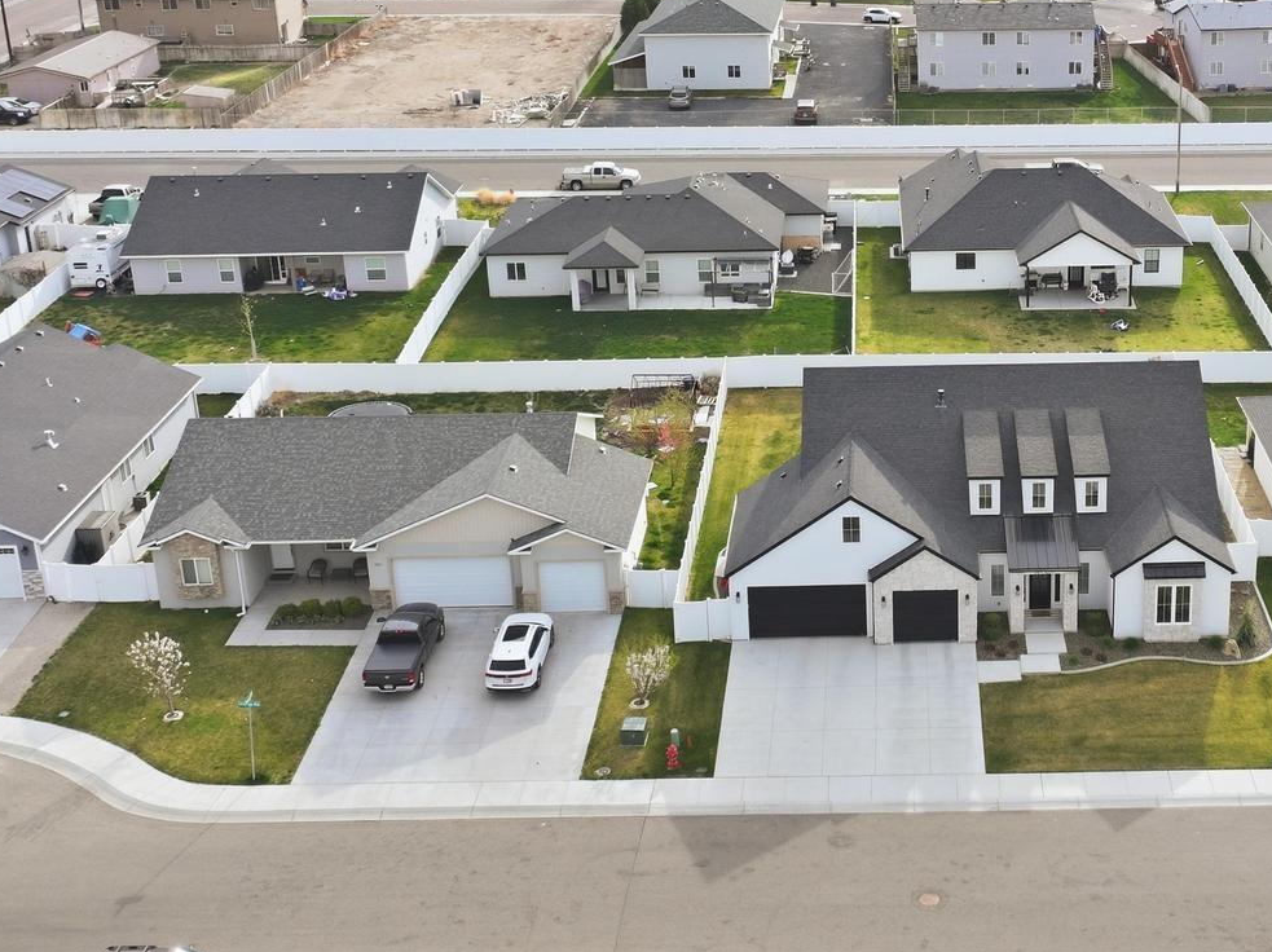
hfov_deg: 37.3
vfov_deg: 29.0
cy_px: 354
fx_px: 1836
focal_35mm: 50
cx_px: 955
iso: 140
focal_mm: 12.3
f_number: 2.8
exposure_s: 1/1000
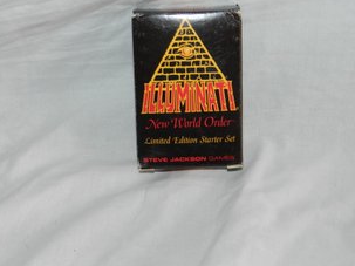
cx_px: 190
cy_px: 118
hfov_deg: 36.8
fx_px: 533
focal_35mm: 52
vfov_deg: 28.0
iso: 200
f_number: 4.2
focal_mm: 8.1
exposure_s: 1/30
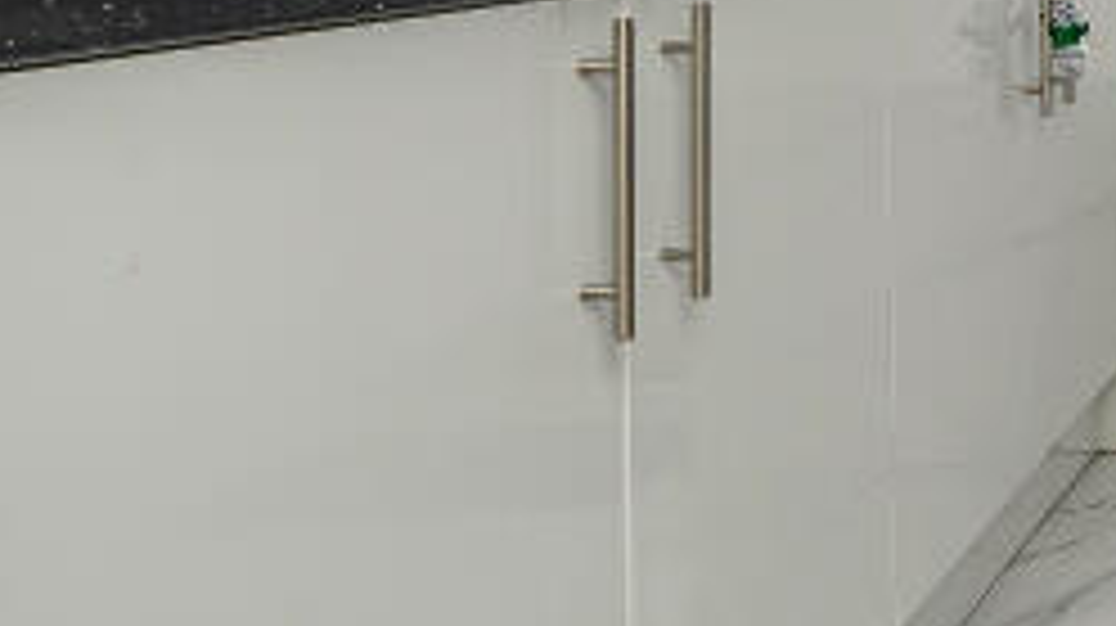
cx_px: 1904
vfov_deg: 20.6
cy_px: -227
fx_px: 1537
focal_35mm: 52
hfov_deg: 24.0
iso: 320
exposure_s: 1/160
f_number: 9
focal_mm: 12
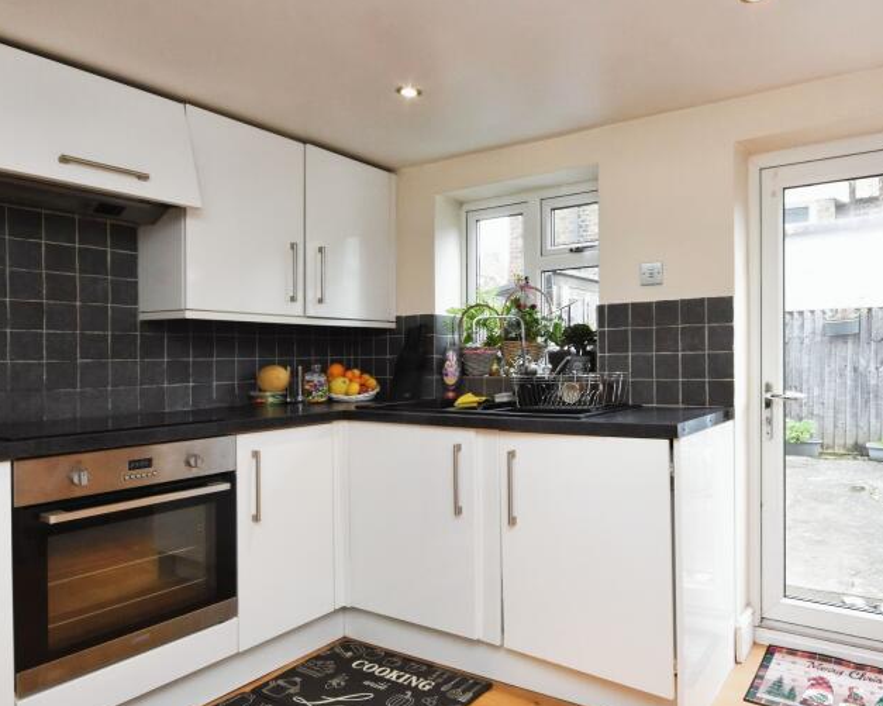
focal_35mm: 23
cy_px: 361
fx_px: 601
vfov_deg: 60.8
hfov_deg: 71.8
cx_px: 532
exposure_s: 1/30
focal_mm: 10
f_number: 8
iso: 1000
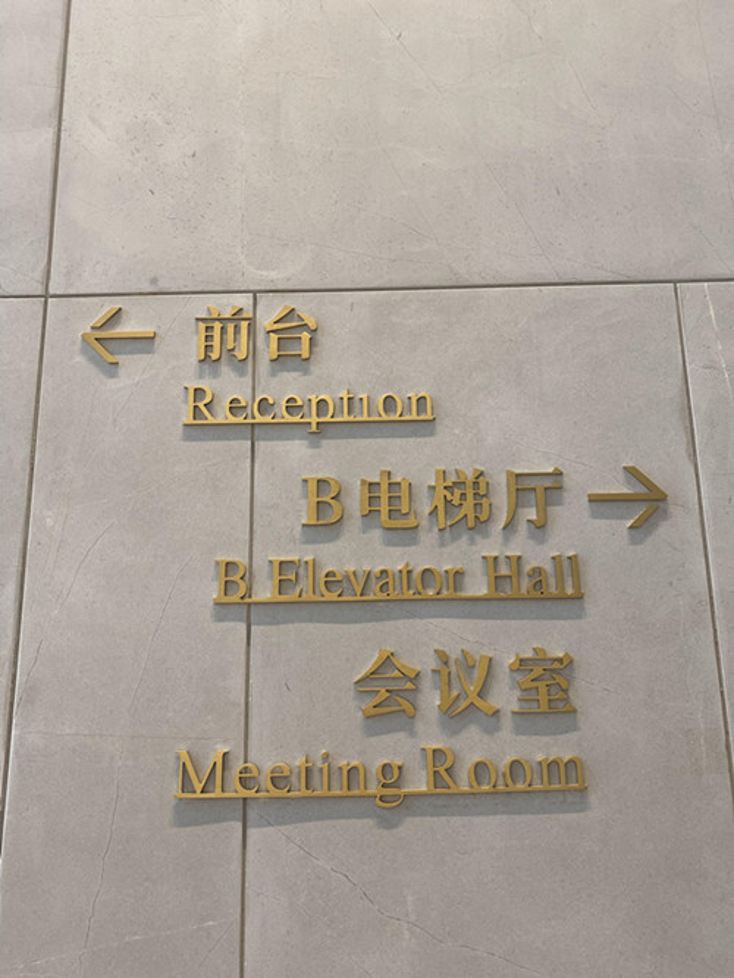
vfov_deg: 67.3
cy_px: 489
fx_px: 735
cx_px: 367
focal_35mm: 26
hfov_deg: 53.1
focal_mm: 4.25
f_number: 1.8
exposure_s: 1/50
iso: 64
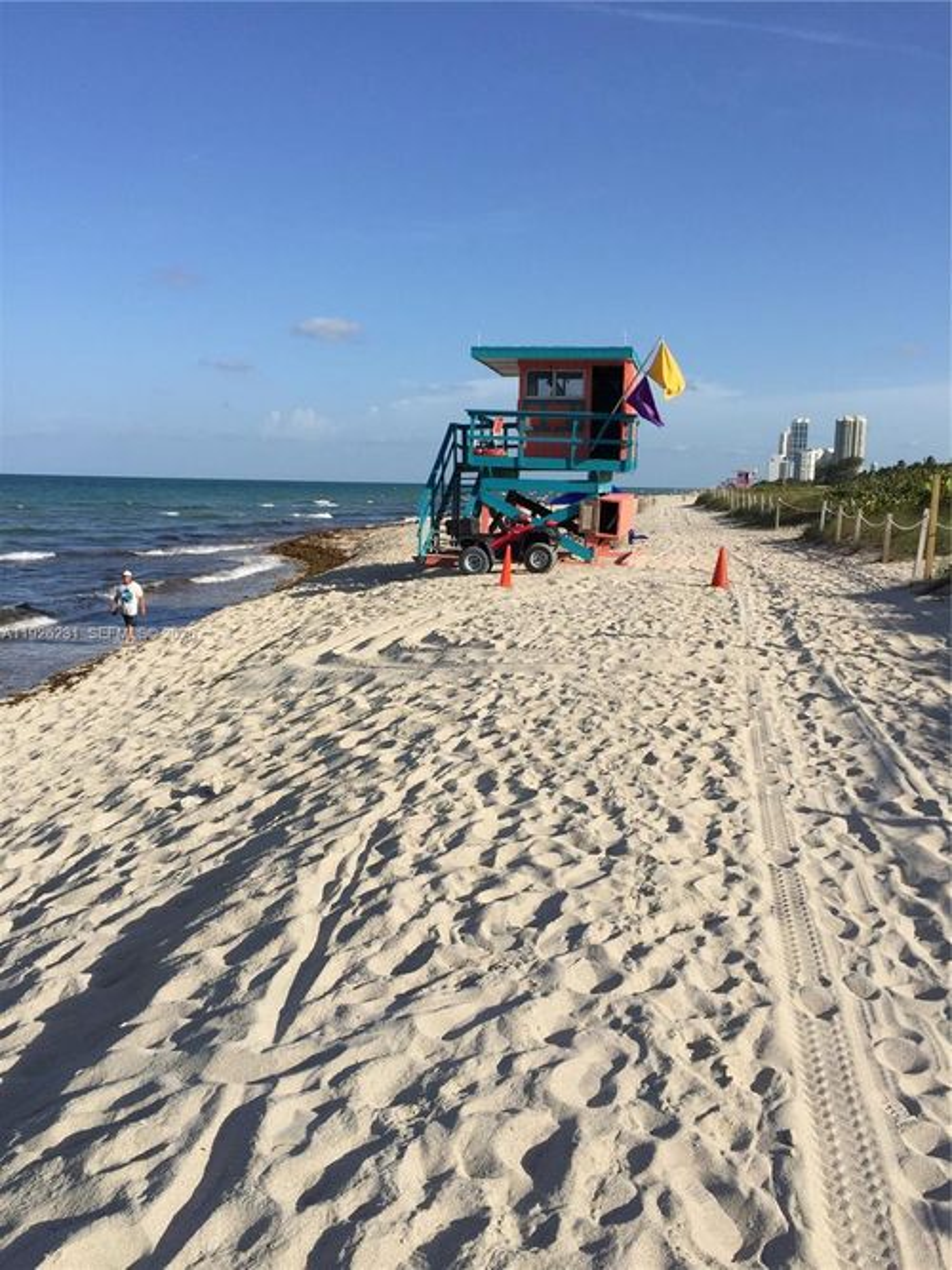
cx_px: 476
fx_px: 1064
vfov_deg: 61.7
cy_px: 635
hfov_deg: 48.2
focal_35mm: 29
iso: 32
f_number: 2.2
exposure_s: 1/3049
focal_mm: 4.15
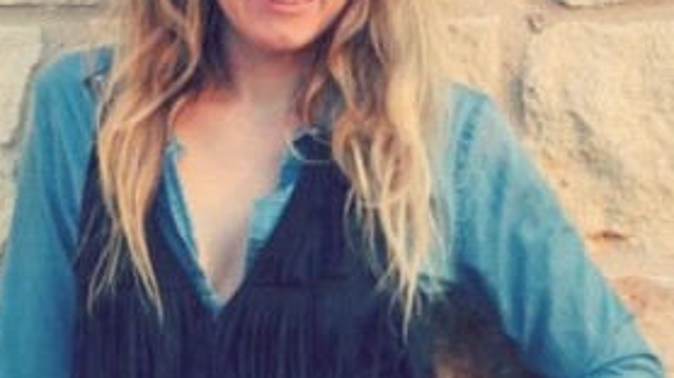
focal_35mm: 202
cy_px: 664
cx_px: 222
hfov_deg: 10.7
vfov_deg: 5.9
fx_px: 3607
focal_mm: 35
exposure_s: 1/125
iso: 200
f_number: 5.6
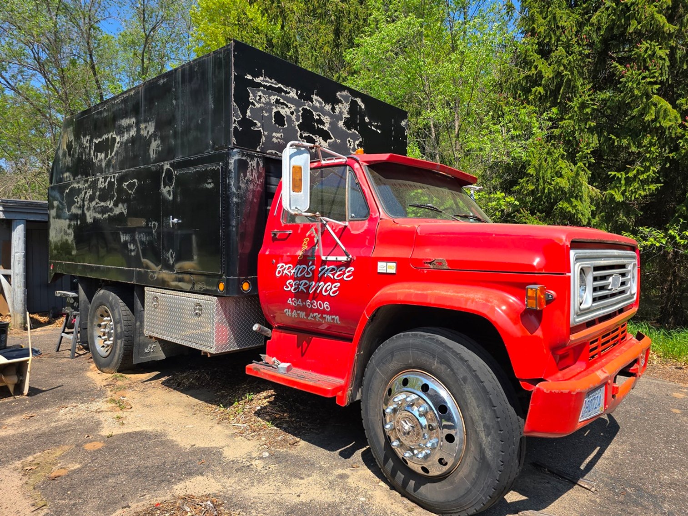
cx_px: 344
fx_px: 457
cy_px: 258
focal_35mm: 23
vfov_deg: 58.9
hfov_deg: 73.9
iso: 12
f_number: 1.7
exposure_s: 1/444
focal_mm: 6.3
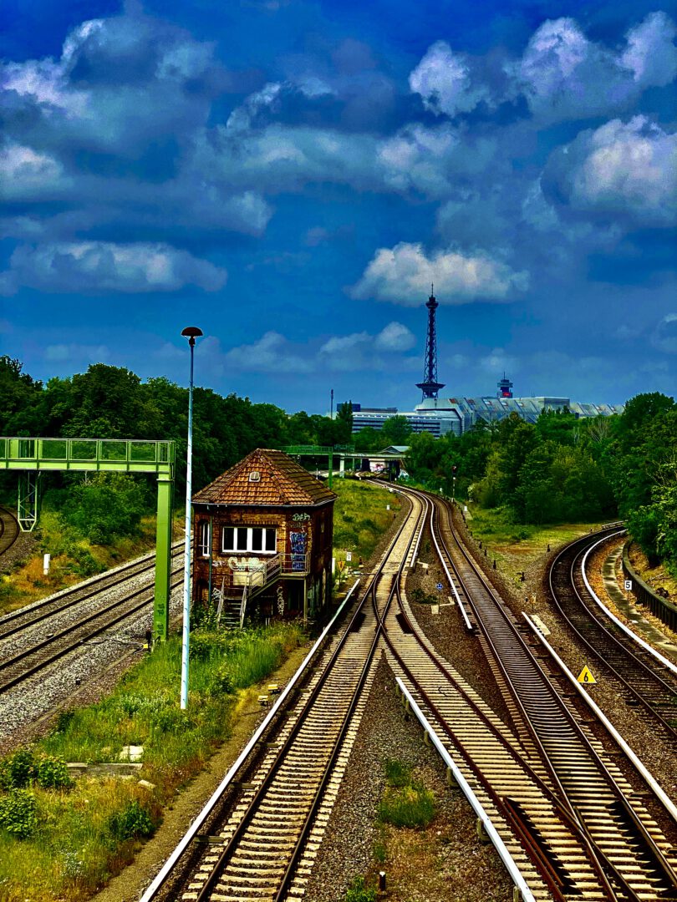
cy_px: 451
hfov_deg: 28.0
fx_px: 1356
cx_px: 338
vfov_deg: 36.8
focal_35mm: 52
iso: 20
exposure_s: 1/2283
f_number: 2
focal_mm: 6
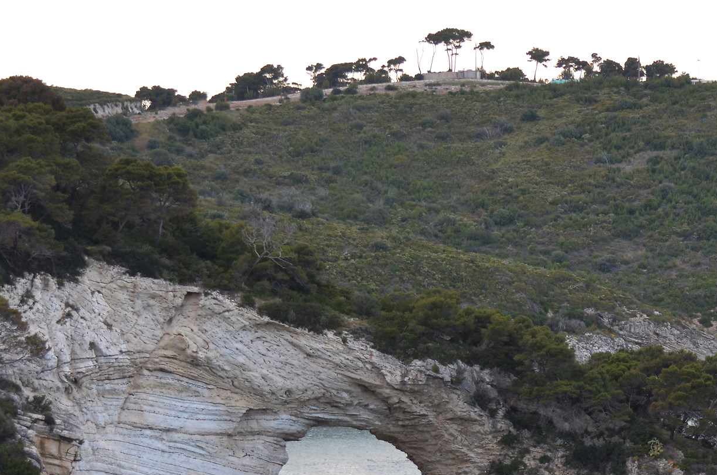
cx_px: 470
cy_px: 450
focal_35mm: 207
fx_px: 4114
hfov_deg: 10.0
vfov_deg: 6.6
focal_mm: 70
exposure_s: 1/400
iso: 400
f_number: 5
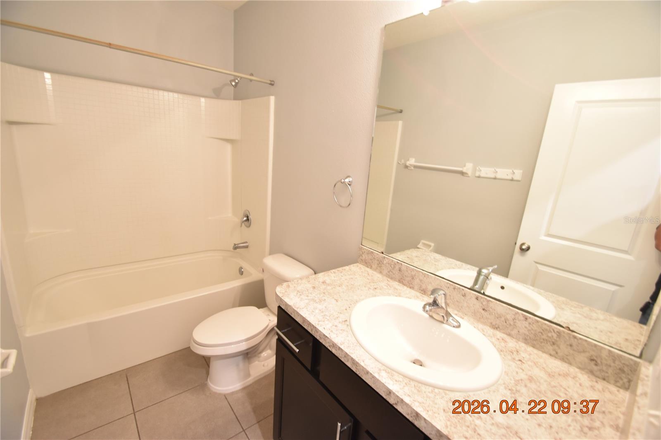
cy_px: 220
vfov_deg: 77.3
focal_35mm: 15
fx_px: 275
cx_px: 330
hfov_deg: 100.4
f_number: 3.5
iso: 800
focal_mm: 10
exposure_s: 1/15
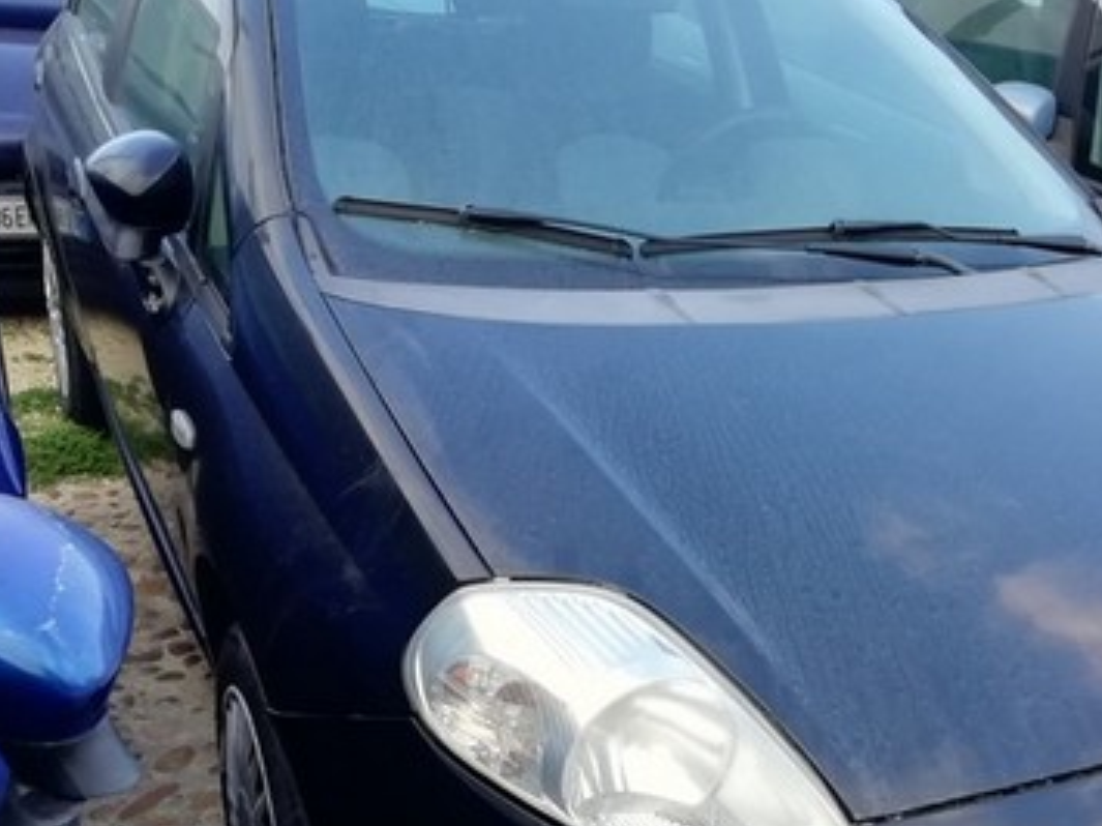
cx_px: 742
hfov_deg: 42.3
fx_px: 1400
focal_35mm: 44
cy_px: 547
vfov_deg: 32.6
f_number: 2.2
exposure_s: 1/106
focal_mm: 3.21
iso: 50
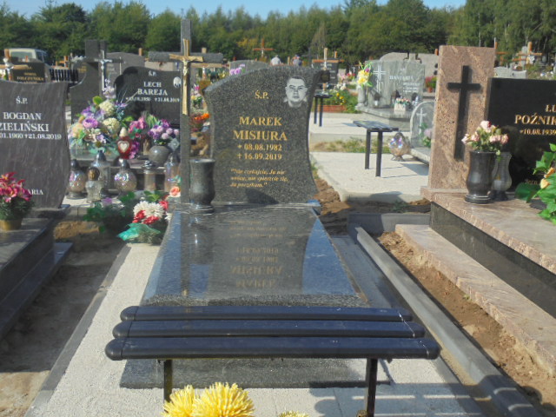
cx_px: 278
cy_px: 208
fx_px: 610
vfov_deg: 37.7
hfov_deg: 49.0
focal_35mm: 38
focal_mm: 6.9
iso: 100
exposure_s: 1/640
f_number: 4.2
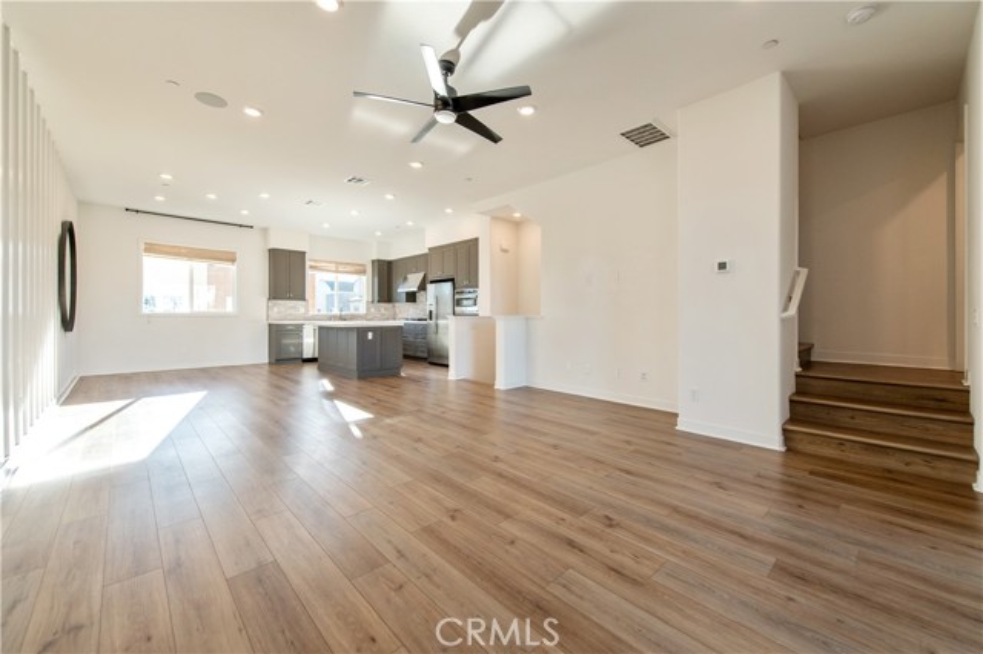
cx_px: 492
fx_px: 382
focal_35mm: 14
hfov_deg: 104.3
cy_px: 327
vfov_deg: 81.1
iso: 280
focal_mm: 14
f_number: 4
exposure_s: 1/250
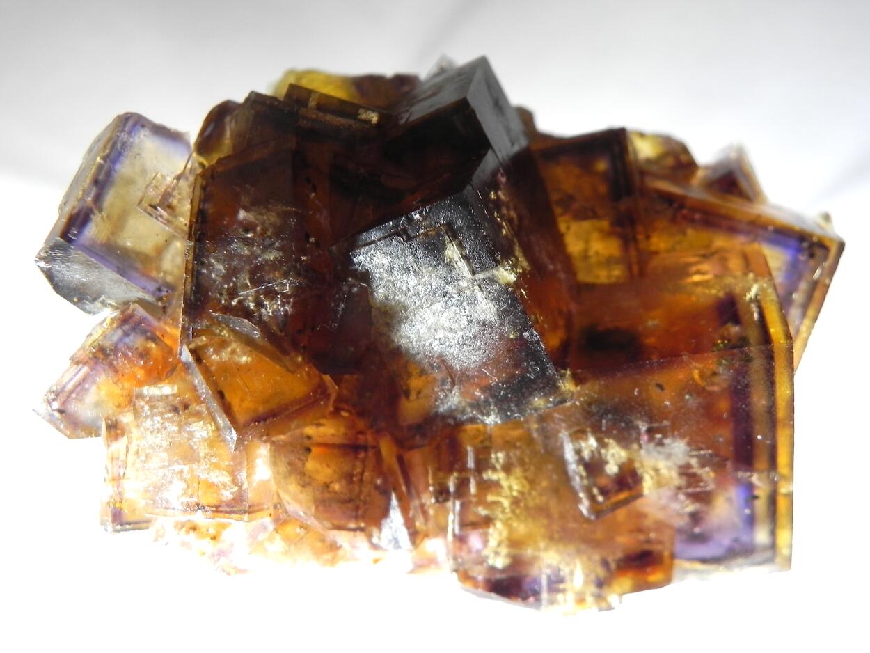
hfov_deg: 50.1
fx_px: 930
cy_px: 326
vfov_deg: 38.7
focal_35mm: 37
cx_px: 435
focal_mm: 6.6
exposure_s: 1/30.7
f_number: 3.2
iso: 160
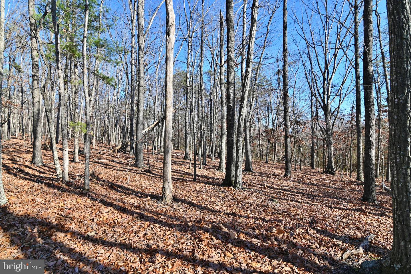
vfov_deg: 61.9
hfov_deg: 84.0
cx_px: 206
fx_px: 228
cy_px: 137
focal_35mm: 20
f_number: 5.6
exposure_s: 1/250
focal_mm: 20
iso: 110
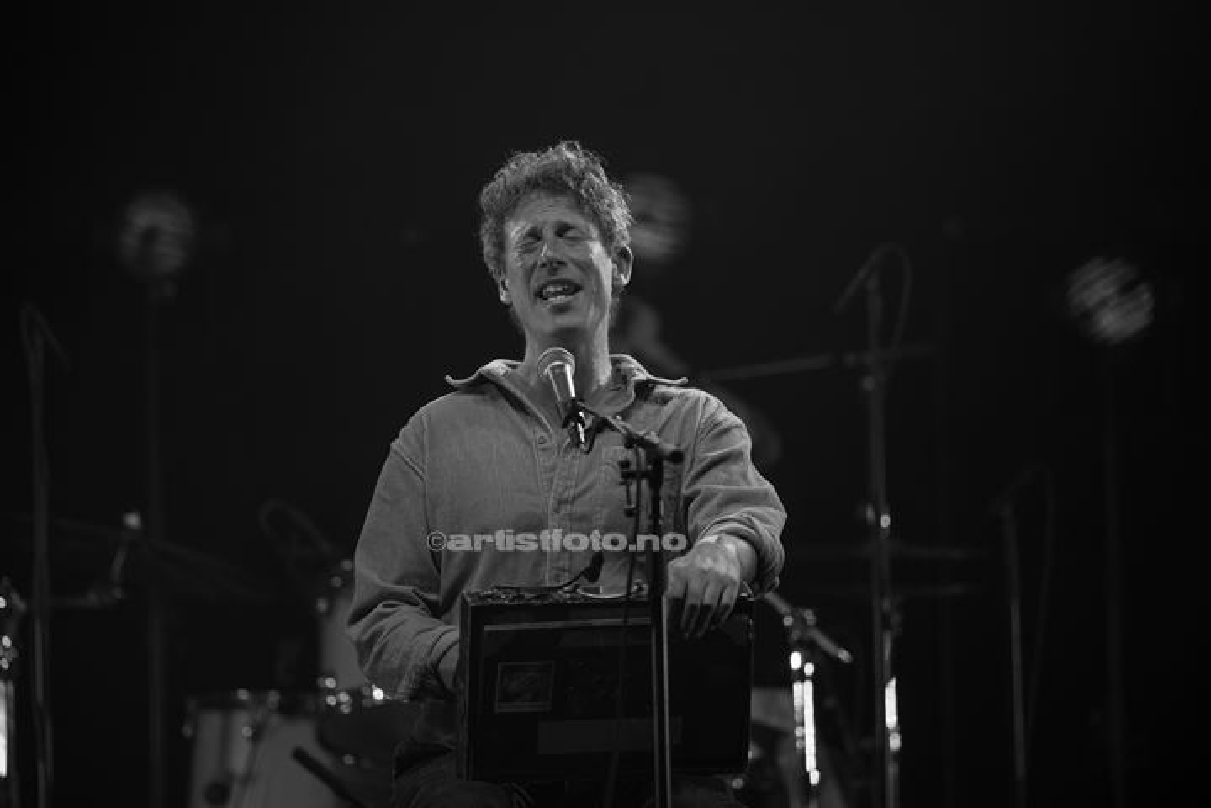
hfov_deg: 6.9
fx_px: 10091
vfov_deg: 4.6
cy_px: 404
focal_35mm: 300
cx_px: 606
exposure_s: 1/640
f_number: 2.8
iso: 800
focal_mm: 300
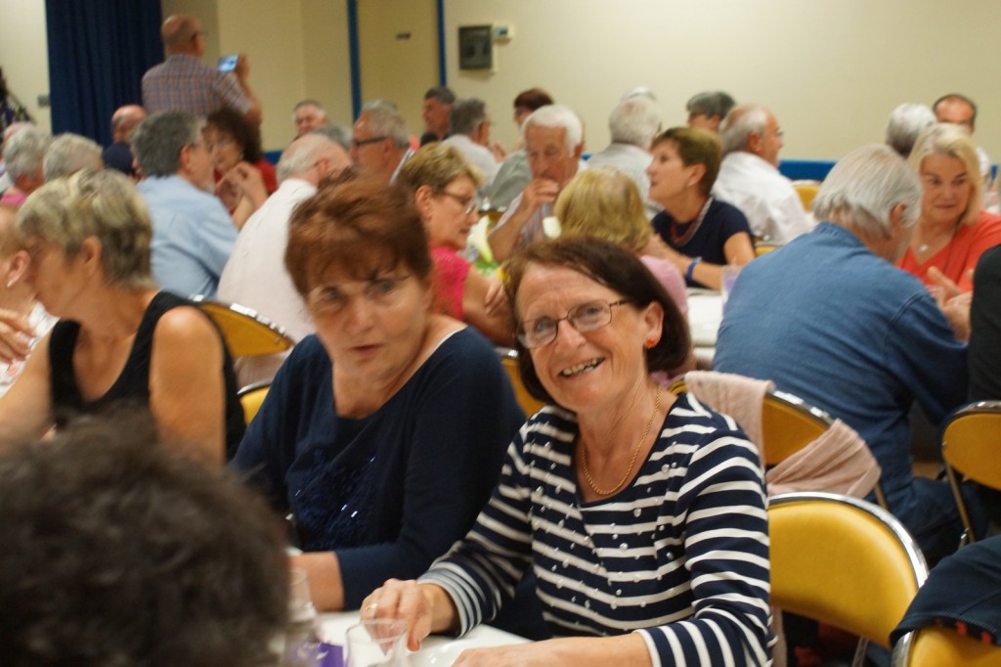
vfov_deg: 25.7
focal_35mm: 52
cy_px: 334
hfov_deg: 37.9
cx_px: 500
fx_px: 1459
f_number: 5.6
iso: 1600
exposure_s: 1/40
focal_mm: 35
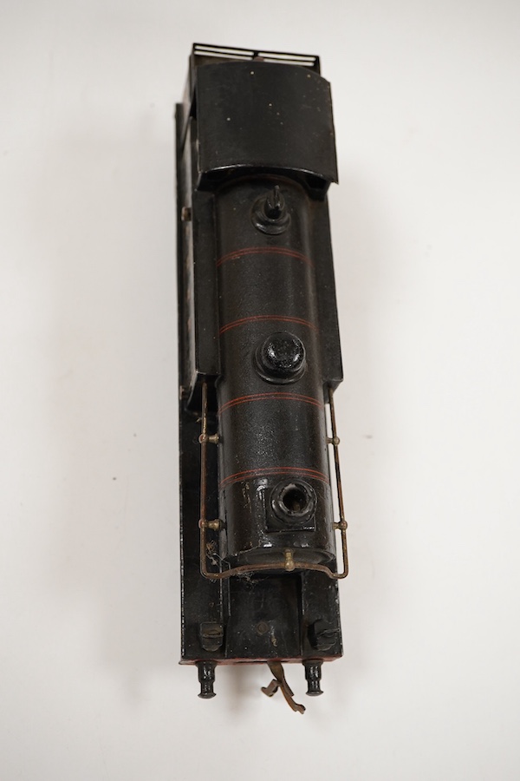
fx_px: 975
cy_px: 390
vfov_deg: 43.6
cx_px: 260
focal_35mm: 45
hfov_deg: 29.9
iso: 1250
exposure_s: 1/125
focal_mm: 30
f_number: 7.1
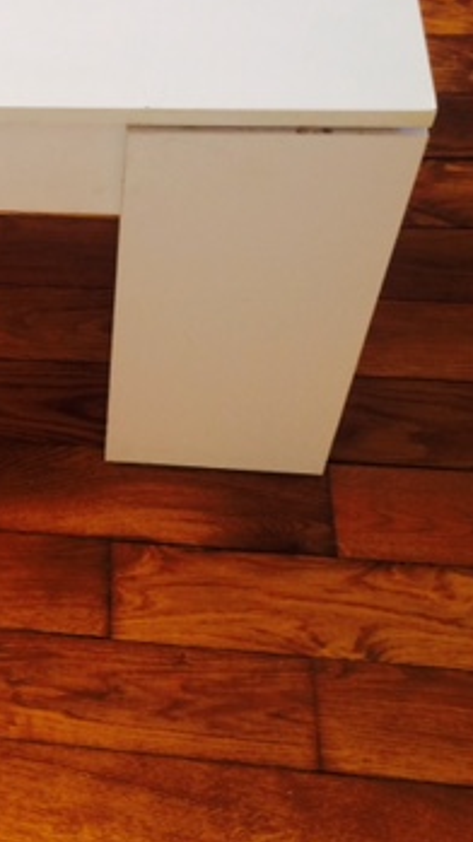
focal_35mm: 58
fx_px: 1295
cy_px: 282
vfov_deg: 35.7
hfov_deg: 18.8
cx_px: -183
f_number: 2.2
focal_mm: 4.15
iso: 40
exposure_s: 1/40
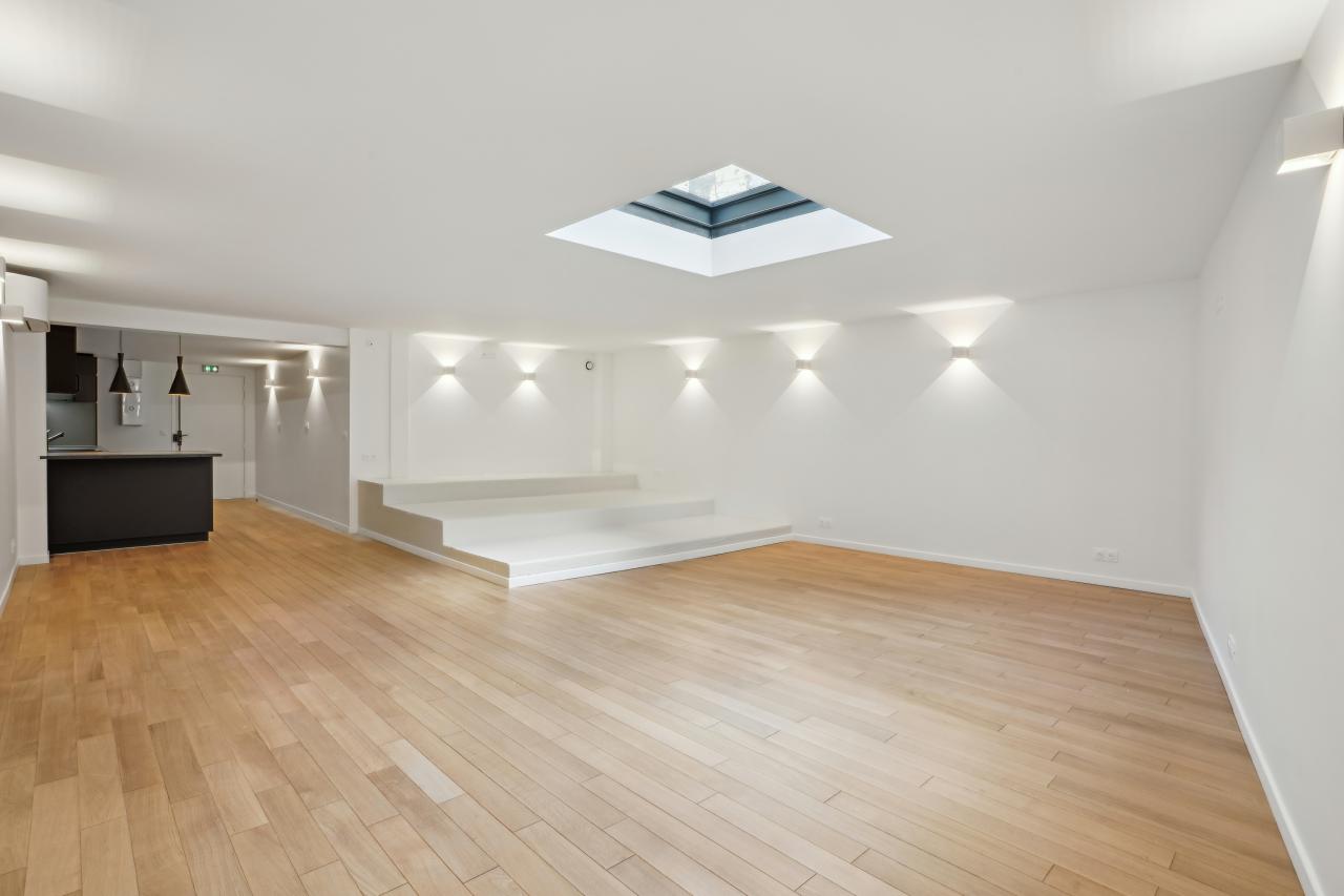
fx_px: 635
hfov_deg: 93.3
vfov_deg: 70.4
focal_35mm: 17
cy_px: 448
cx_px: 672
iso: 200
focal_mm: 17
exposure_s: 1/6
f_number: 11
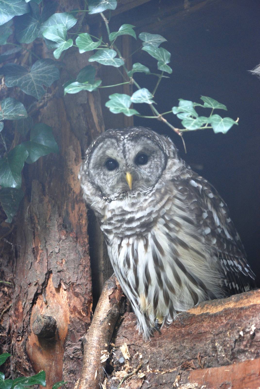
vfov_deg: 12.4
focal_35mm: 165
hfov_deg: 8.3
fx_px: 1782
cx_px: 130
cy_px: 194
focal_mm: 110
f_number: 4.2
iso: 400
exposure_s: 1/30
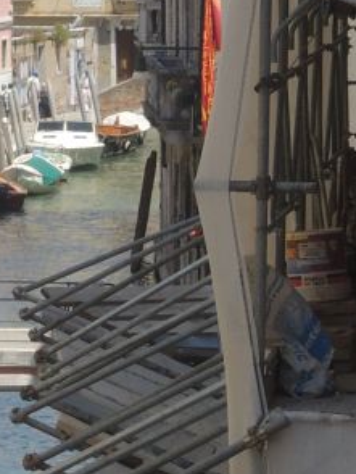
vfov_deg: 4.3
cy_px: 499
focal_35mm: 464
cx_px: 11
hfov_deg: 3.2
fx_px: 6353
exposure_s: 1/320
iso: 100
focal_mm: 17.9
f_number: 5.5
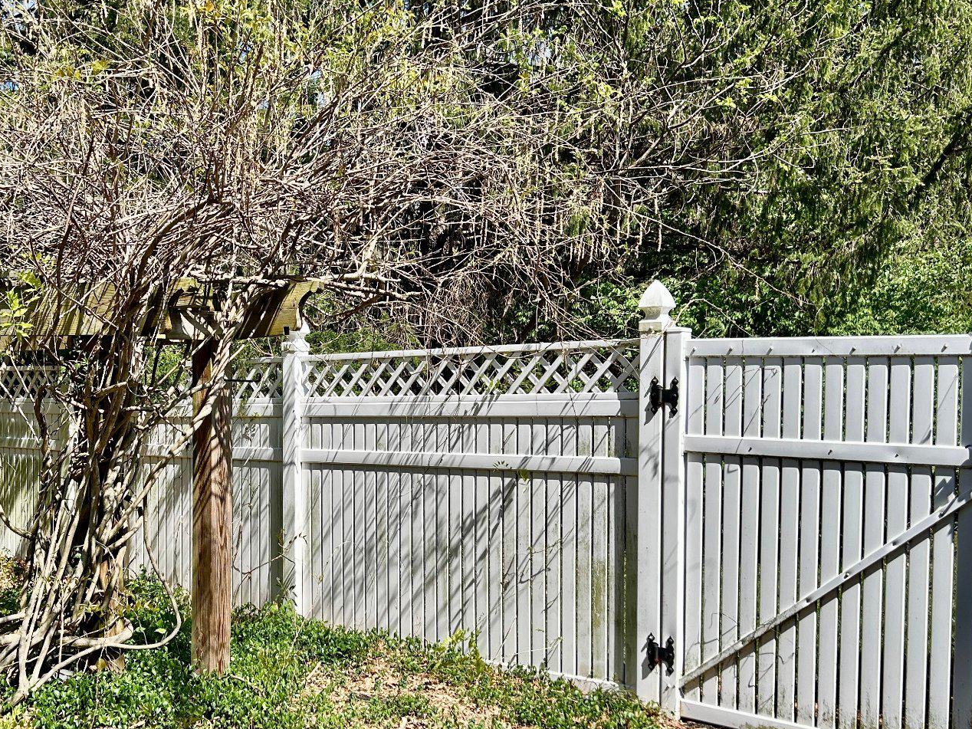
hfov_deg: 43.9
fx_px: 1179
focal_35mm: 42
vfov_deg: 34.3
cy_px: 401
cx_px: 290
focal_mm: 5.7
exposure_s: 1/2994
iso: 50
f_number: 1.5
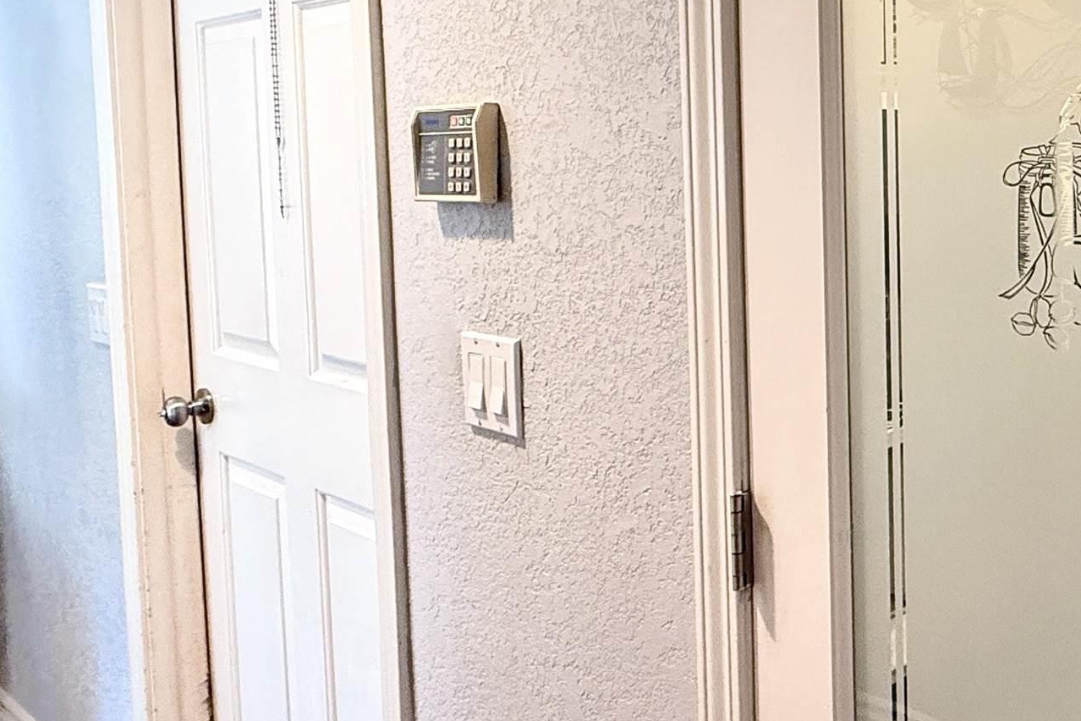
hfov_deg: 45.7
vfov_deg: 37.0
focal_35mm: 35
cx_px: 1085
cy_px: 184
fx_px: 1051
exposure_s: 1/60
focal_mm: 2.22
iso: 500
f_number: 2.2
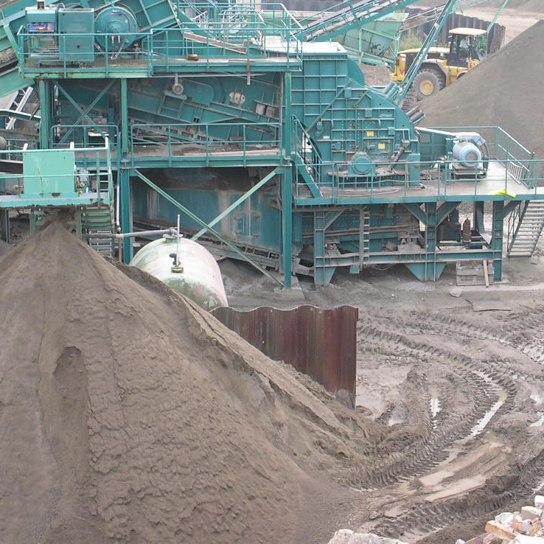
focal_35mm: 92
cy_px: 203
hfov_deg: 18.8
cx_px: 408
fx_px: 1636
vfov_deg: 18.8
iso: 100
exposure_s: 1/45
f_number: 4.5
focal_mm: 12.5
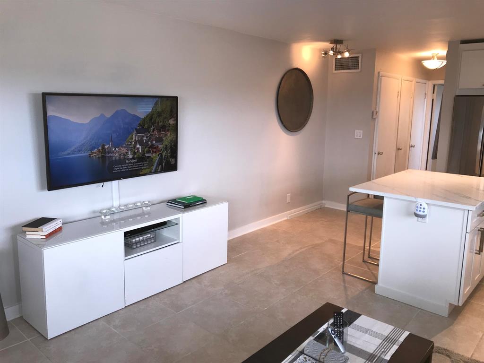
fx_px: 391
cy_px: 182
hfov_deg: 63.4
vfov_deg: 49.7
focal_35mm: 28
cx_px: 242
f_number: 1.8
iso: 20
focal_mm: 3.99
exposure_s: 1/40
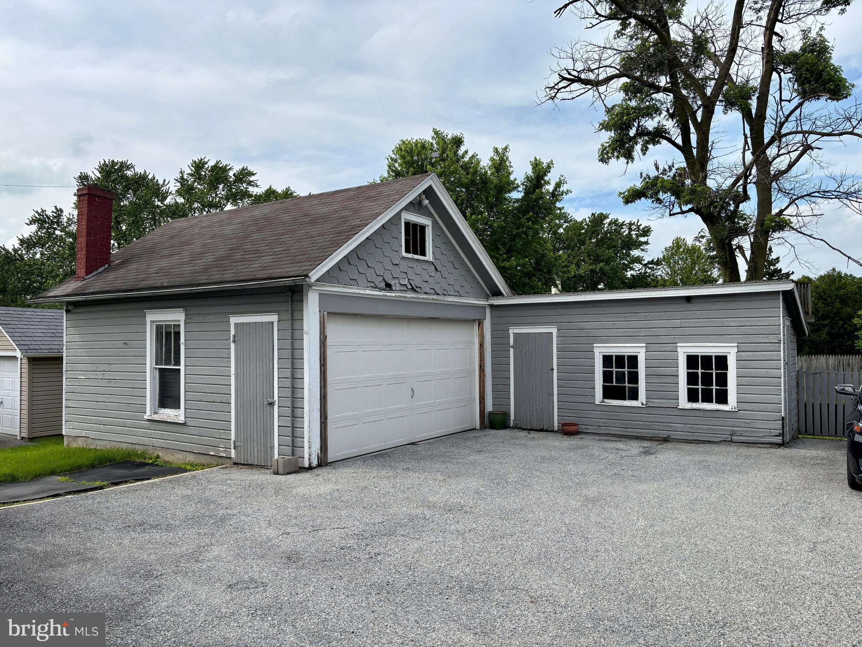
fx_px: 647
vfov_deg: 53.1
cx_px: 431
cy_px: 324
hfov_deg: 67.3
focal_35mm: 26
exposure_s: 1/2857
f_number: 1.6
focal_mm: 5.96
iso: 50
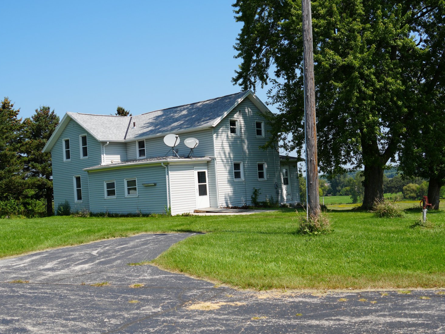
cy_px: 165
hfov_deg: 46.7
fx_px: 514
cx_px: 248
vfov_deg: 35.9
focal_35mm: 40
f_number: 5
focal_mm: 24
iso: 100
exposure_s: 1/500
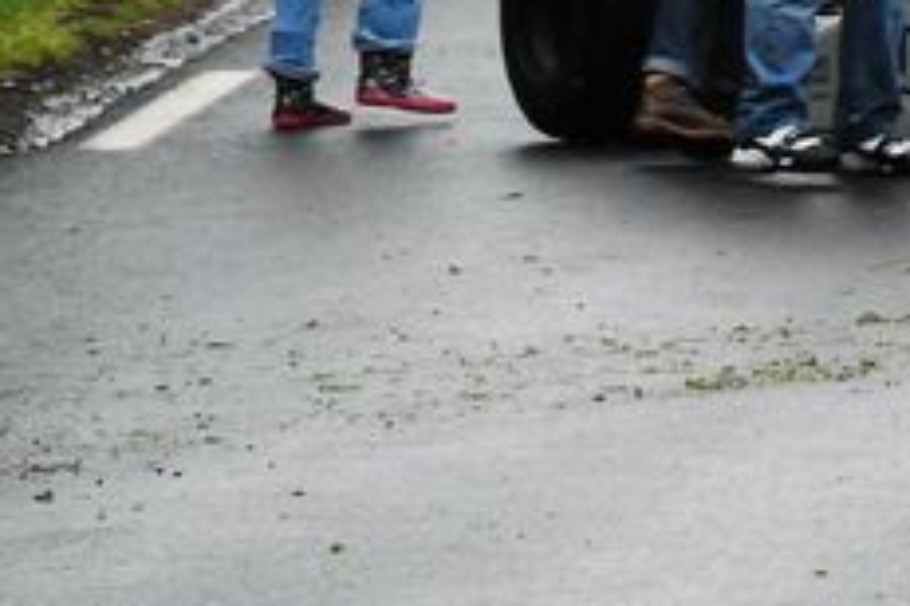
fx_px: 21004
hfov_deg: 2.5
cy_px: -132
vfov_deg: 1.7
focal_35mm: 831
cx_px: 1125
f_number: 6.3
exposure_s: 1/800
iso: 1600
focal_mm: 200
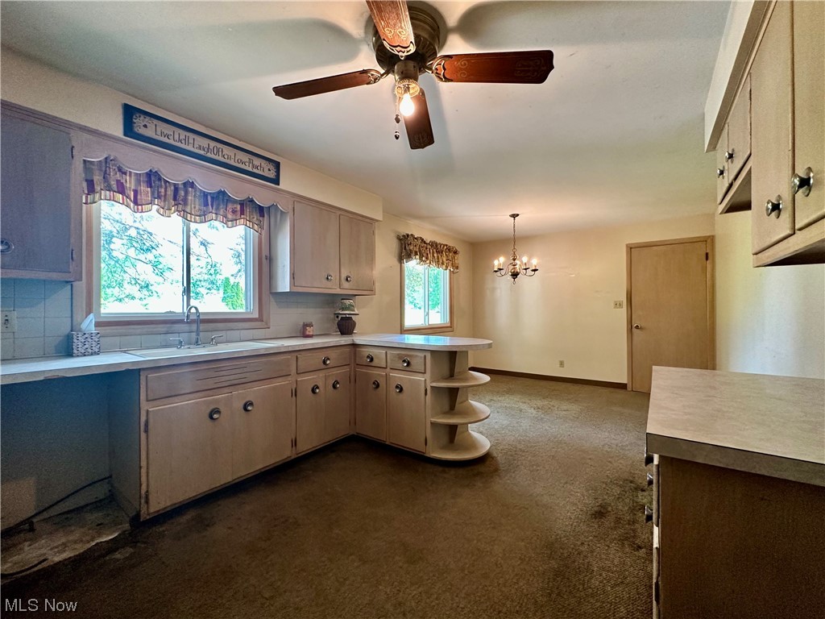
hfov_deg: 102.1
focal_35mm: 14
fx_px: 334
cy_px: 310
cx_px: 412
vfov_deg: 85.7
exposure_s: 1/60
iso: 250
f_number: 2.2
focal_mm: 2.22
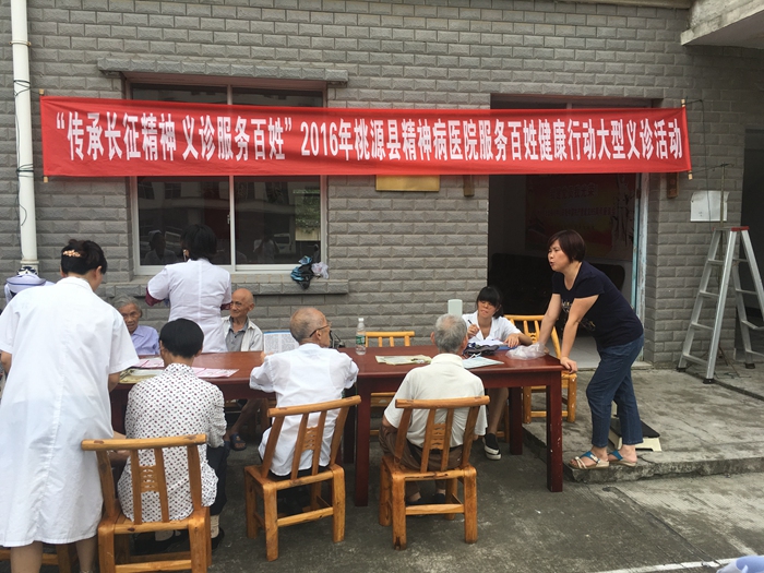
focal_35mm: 29
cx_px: 382
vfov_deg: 48.2
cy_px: 286
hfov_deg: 61.7
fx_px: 640
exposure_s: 1/506
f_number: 2.2
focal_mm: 4.15
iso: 25
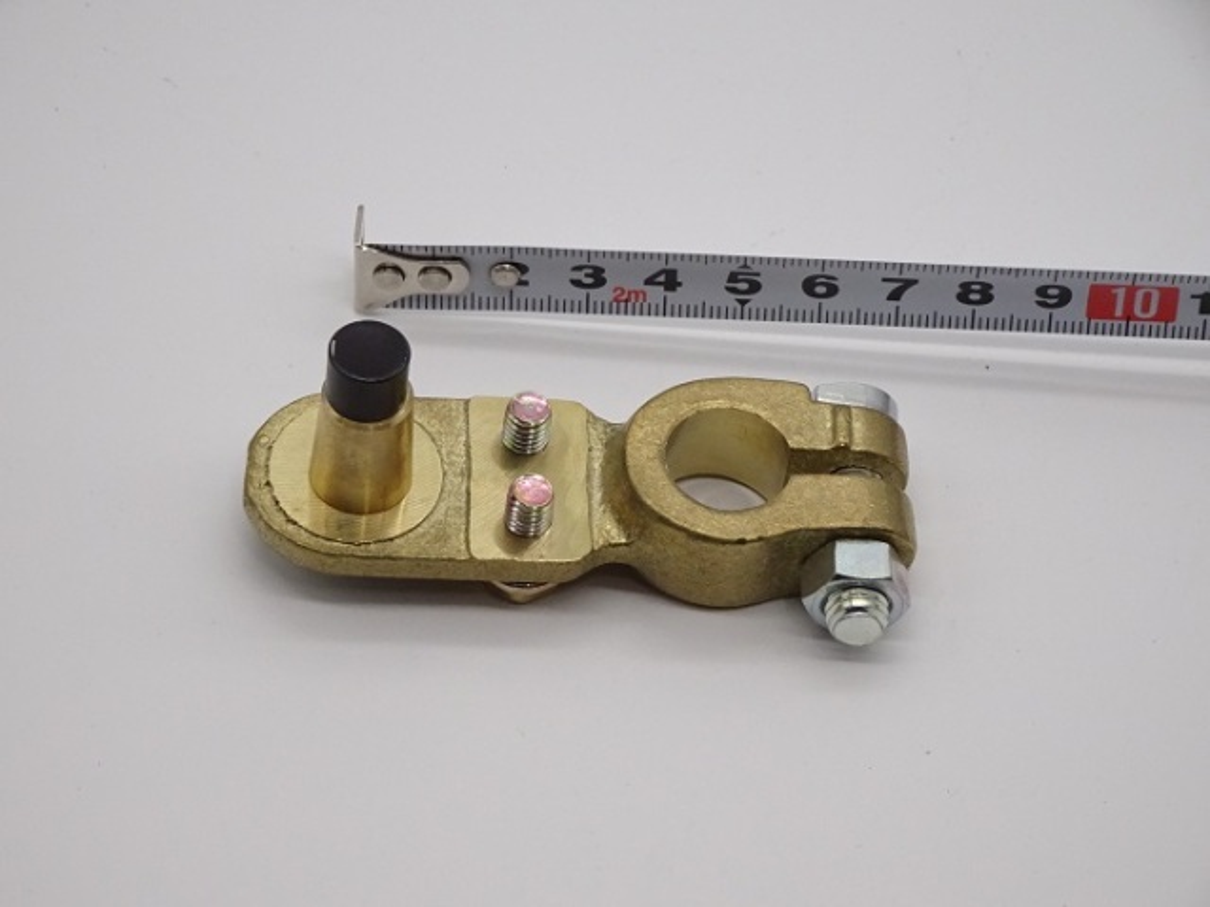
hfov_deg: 14.2
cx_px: 605
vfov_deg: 10.7
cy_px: 454
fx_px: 4859
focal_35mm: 139
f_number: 5.6
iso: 500
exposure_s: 1/160
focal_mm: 23.73
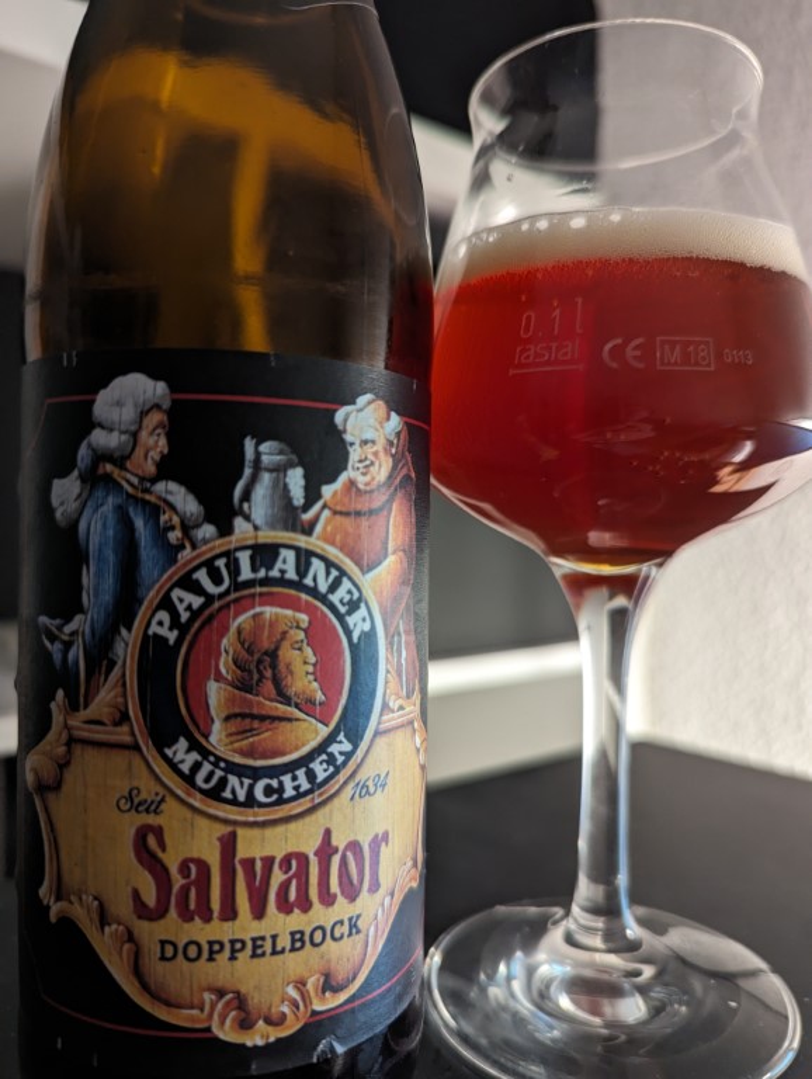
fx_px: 749
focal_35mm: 24
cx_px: 406
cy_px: 540
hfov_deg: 56.9
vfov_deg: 71.5
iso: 679
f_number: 1.85
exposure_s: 1/36.7
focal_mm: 6.81
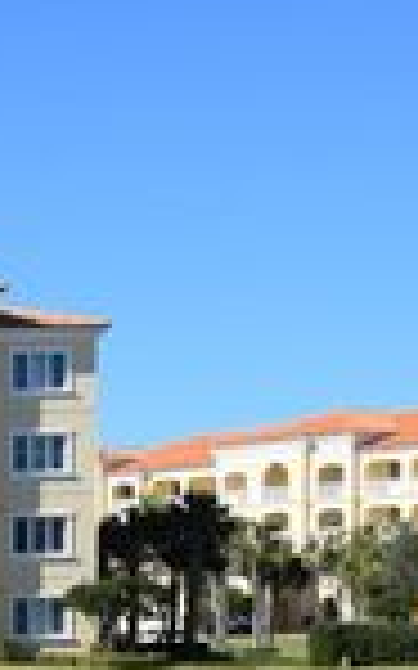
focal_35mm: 118
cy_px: 677
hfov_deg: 9.7
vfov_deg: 17.3
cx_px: -634
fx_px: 2147
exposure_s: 1/400
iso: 200
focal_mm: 23
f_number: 10
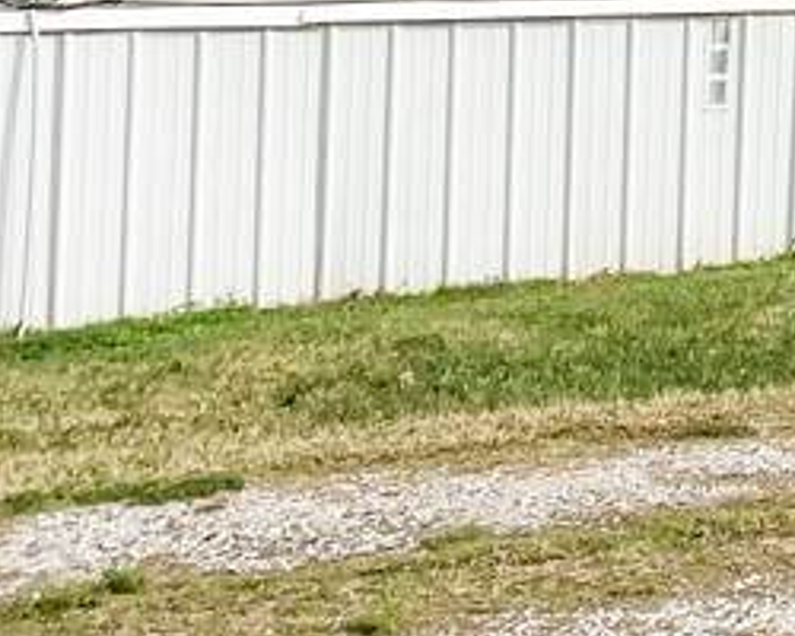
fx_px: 2447
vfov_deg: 13.9
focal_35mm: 104
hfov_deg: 16.0
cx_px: 1364
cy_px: -299
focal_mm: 4.25
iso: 32
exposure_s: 1/3700
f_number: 1.8
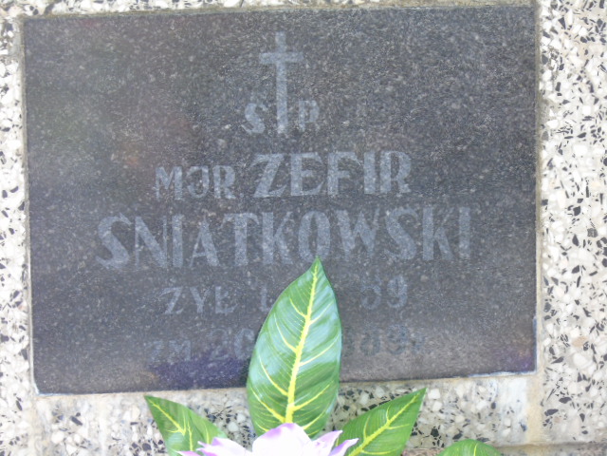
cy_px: 228
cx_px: 304
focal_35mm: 186
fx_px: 3262
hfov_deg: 10.6
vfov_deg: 8.0
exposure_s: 1/125
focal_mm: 33
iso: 400
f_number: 5
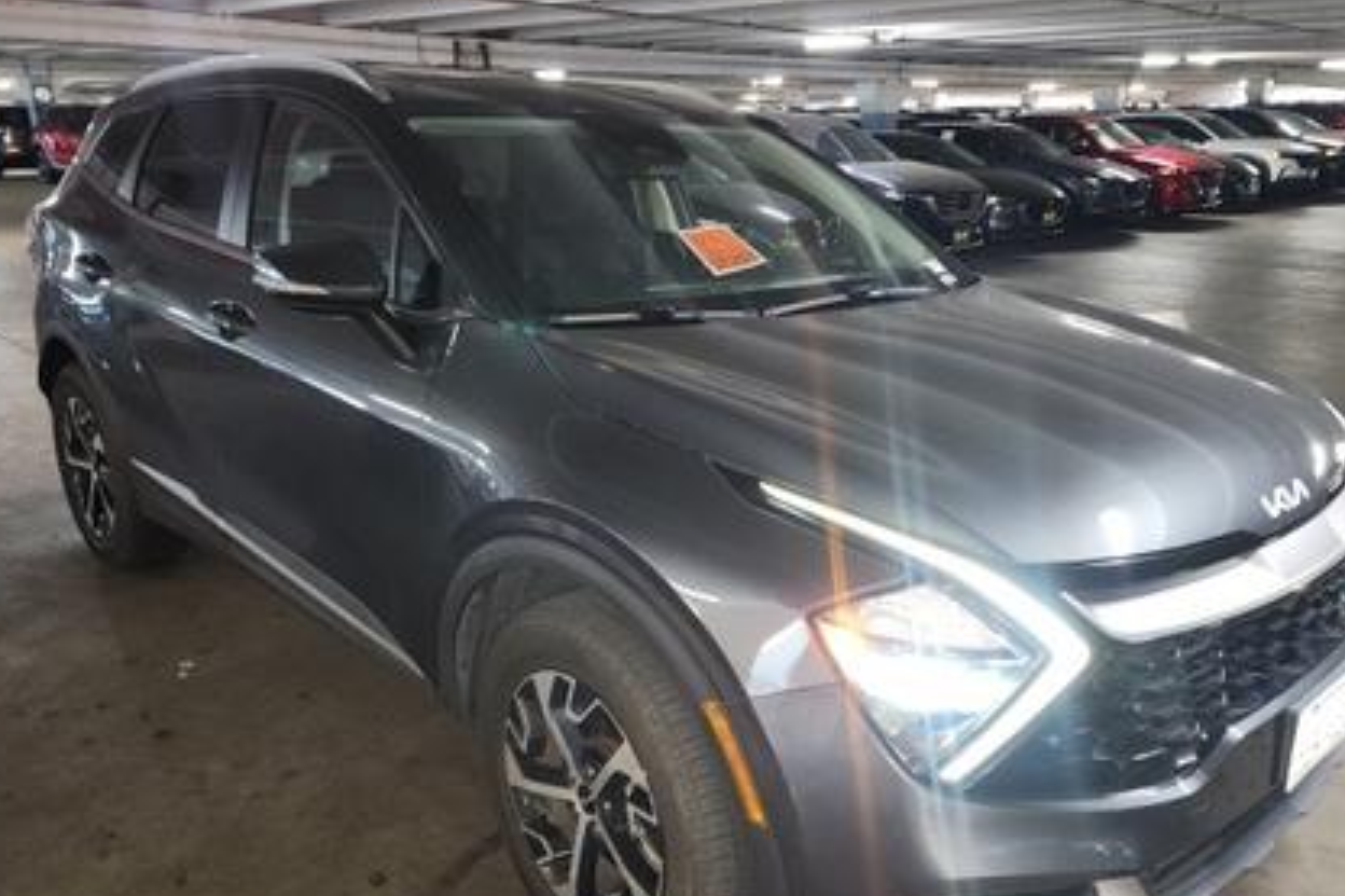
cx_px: 718
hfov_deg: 63.6
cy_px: 518
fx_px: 1083
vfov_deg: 44.8
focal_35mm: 29
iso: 745
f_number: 1.8
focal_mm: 6.4
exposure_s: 1/9.99
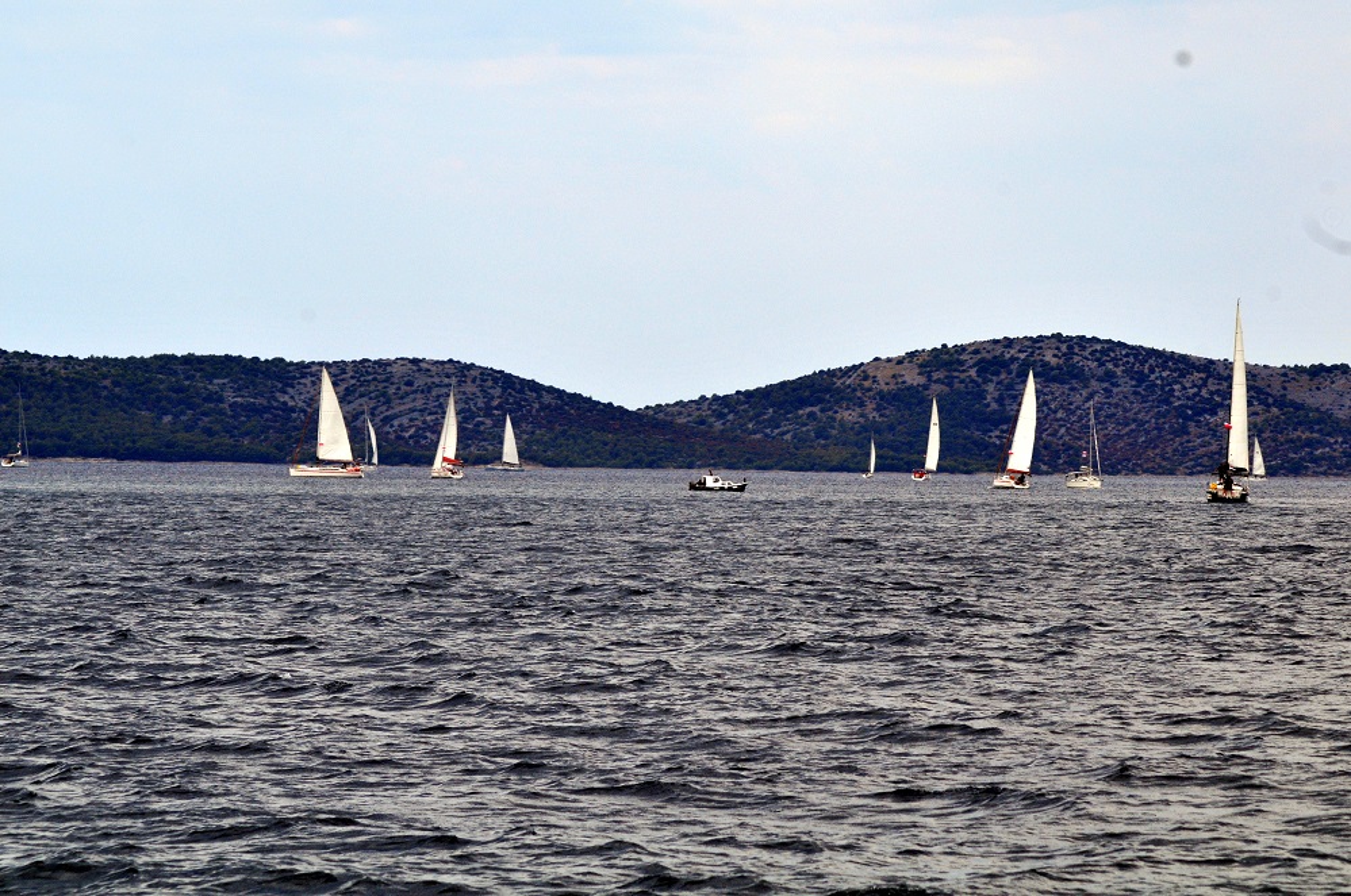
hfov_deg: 10.2
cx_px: 676
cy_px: 448
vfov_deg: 6.8
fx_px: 7588
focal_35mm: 202
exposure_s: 1/500
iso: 320
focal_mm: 135
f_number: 9
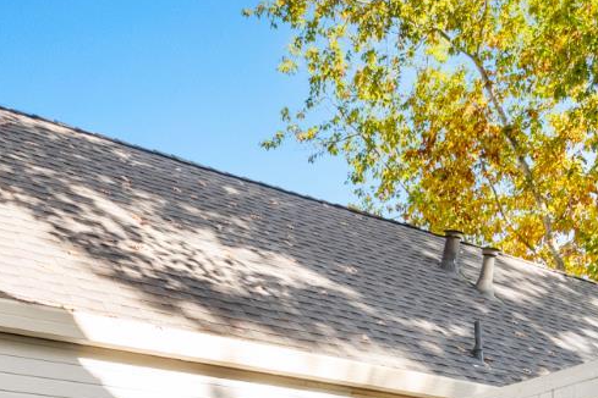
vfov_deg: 24.4
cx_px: 345
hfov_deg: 42.6
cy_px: 557
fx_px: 764
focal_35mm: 46
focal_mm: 10
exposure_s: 1/50
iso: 100
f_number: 8
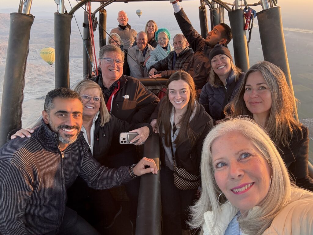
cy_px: 118
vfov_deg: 58.9
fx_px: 208
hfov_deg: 73.9
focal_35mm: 23
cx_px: 156
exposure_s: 1/121
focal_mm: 2.69
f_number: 1.9
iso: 64
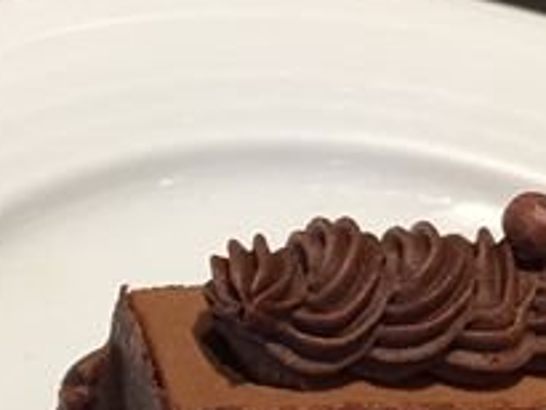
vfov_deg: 12.9
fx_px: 1783
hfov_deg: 17.3
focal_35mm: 113
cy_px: 418
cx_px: 152
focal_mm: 4.15
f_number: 2.2
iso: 40
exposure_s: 1/30
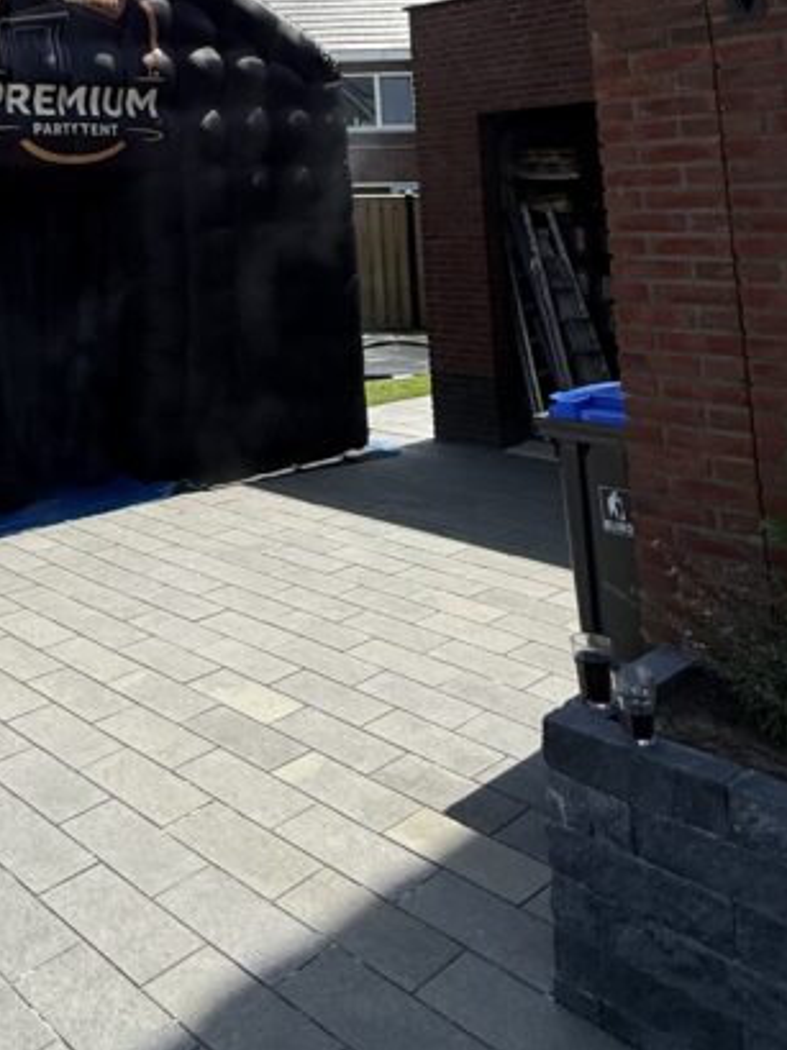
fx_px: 1062
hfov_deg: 38.5
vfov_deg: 46.5
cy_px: 69
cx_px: 118
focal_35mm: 35
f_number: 2.2
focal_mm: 2.22
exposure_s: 1/2165
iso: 50
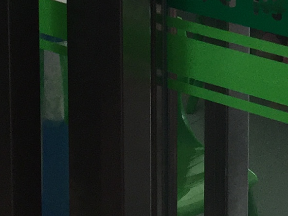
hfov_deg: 12.0
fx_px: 1331
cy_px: -195
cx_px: 364
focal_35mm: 160
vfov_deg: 8.8
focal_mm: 4.15
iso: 50
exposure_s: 1/100
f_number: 2.2
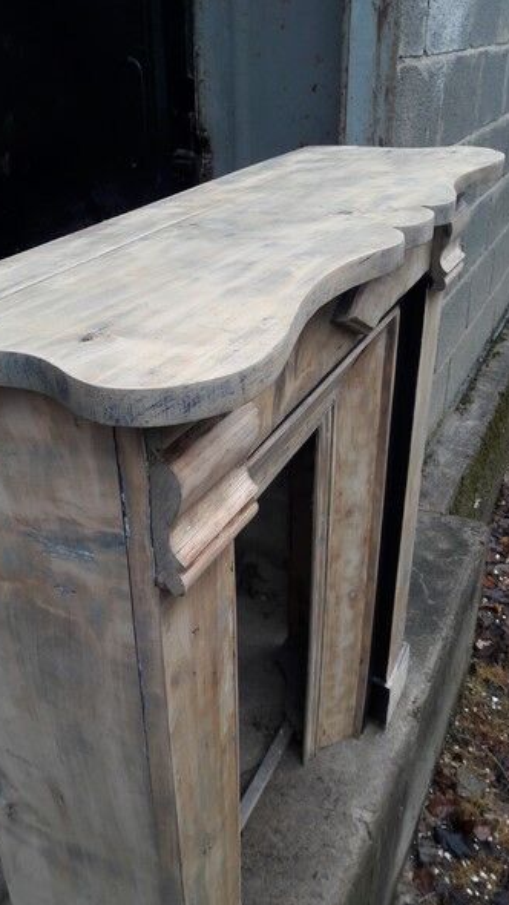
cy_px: 457
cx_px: 201
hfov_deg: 37.6
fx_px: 744
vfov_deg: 62.6
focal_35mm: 31
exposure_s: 1/131
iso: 40
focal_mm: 3.7
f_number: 1.9
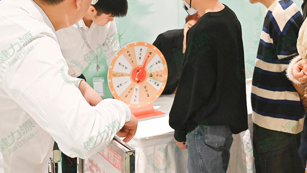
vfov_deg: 24.0
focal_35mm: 50
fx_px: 404
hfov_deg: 41.6
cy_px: 55
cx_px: 143
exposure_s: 1/160
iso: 5000
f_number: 5.6
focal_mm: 25
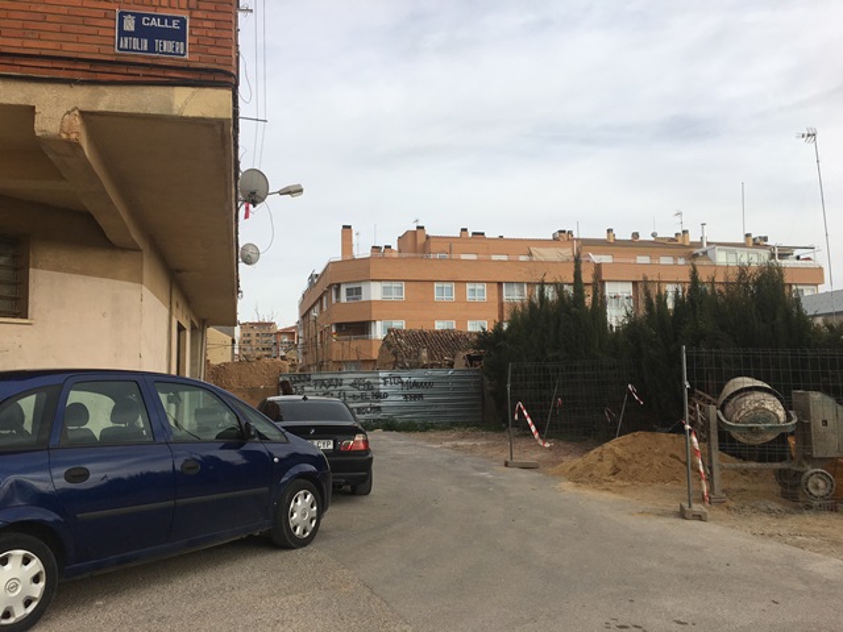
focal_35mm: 29
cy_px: 316
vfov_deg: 48.2
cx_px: 422
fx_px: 706
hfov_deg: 61.7
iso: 25
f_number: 2.2
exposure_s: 1/1326
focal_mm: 4.15
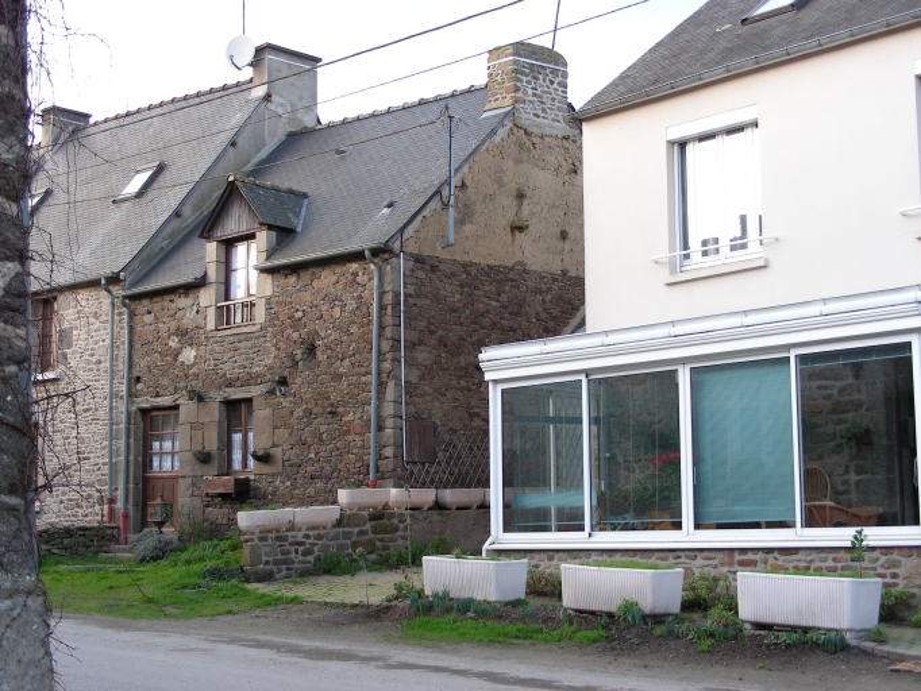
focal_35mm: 53
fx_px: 1411
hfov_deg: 36.2
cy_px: 346
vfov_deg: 27.5
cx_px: 460
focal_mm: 8.8
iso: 50
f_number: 3.5
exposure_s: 1/63
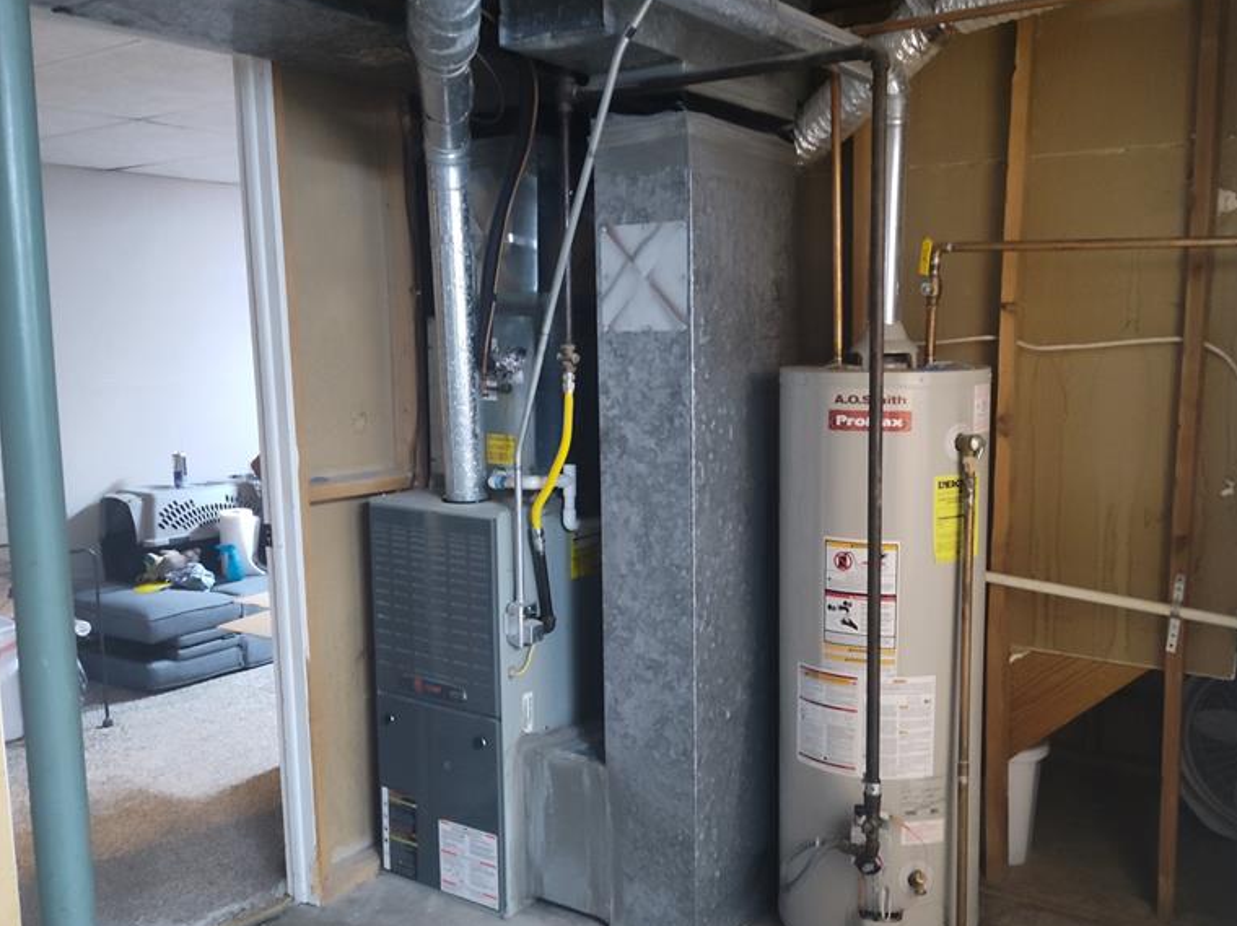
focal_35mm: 31
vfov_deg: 45.4
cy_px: 476
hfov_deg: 58.2
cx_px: 702
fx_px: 1107
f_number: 1.8
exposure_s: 1/24
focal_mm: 5.56
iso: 3263
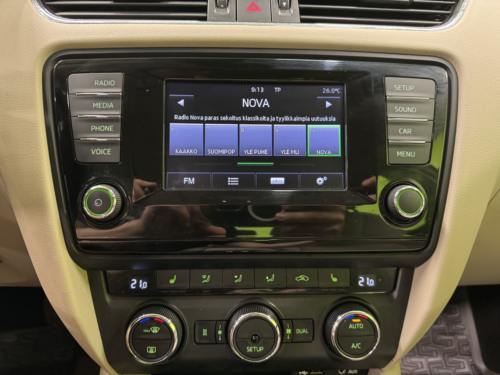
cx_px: 250
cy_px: 188
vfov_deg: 56.8
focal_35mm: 24
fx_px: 347
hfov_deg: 71.6
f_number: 1.78
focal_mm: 6.76
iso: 640
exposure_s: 1/33
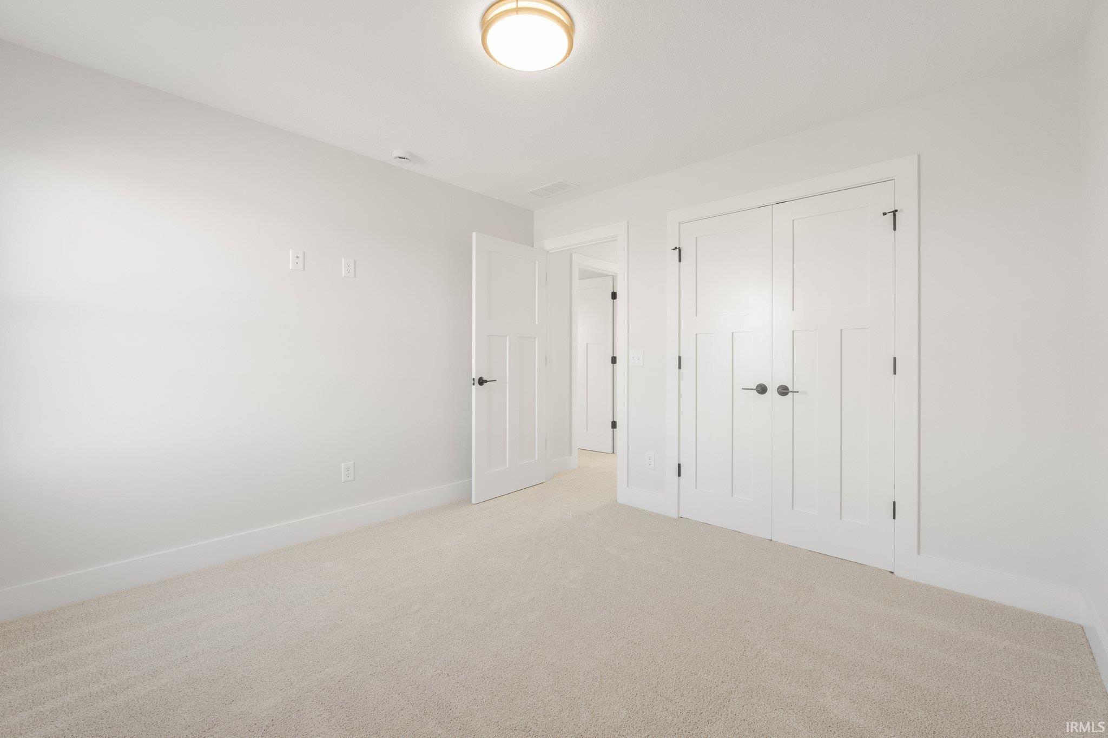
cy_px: 369
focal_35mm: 15
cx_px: 554
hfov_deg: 100.4
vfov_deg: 77.3
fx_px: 462
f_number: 5
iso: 800
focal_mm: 10
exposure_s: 1/200
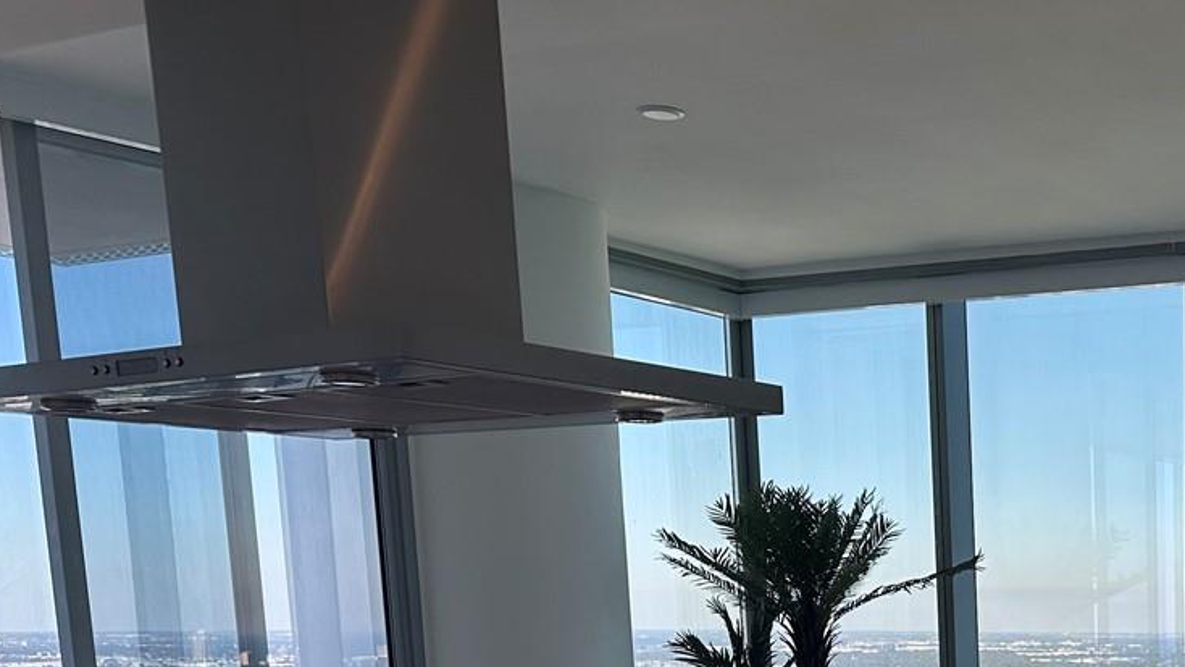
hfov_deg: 32.8
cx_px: 1256
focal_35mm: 57
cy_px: 942
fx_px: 1791
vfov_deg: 19.0
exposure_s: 1/1256
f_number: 1.78
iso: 80
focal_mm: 6.86
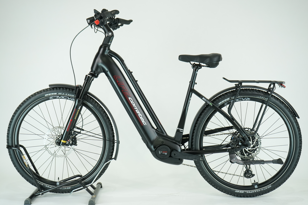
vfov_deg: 25.1
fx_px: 462
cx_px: 154
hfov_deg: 36.9
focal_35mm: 54
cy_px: 102
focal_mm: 54
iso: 1600
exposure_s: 1/200
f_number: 6.3
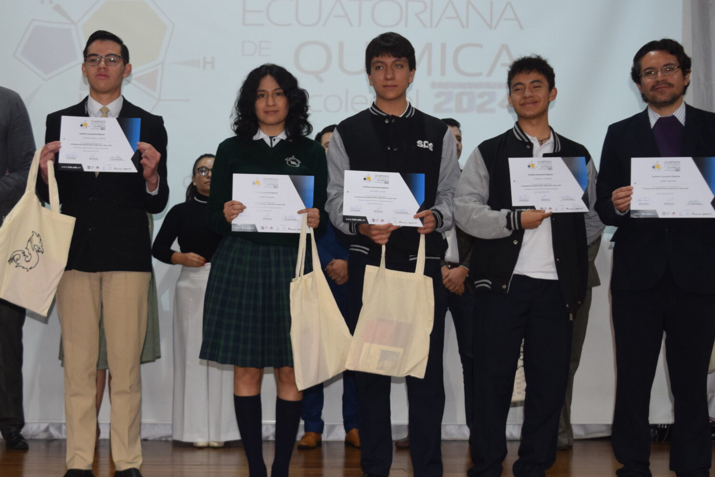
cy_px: 294
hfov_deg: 35.4
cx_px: 252
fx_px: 1112
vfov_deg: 24.1
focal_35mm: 56
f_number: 4.5
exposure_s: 1/80
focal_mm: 22
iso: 800
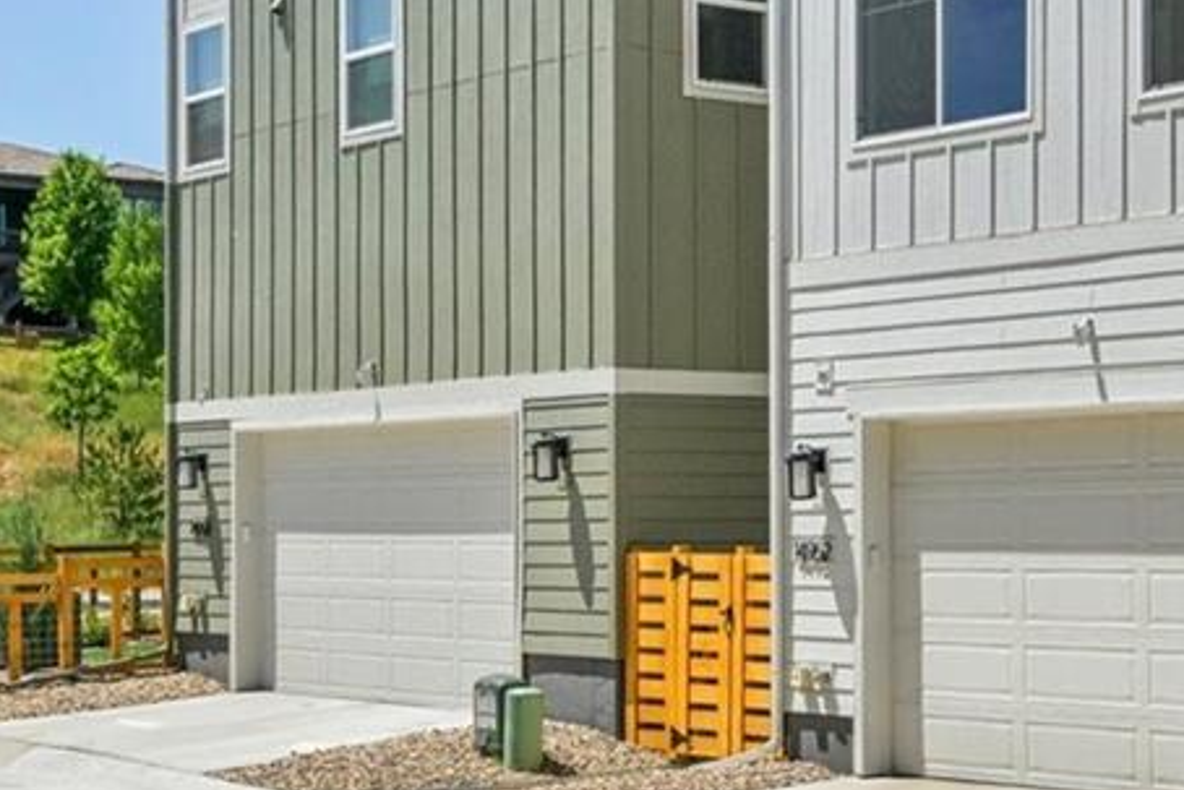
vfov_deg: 17.6
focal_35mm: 76
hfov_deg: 26.0
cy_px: -13
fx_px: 2492
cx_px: 1038
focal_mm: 21.5
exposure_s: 1/4000
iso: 400
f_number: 6.3
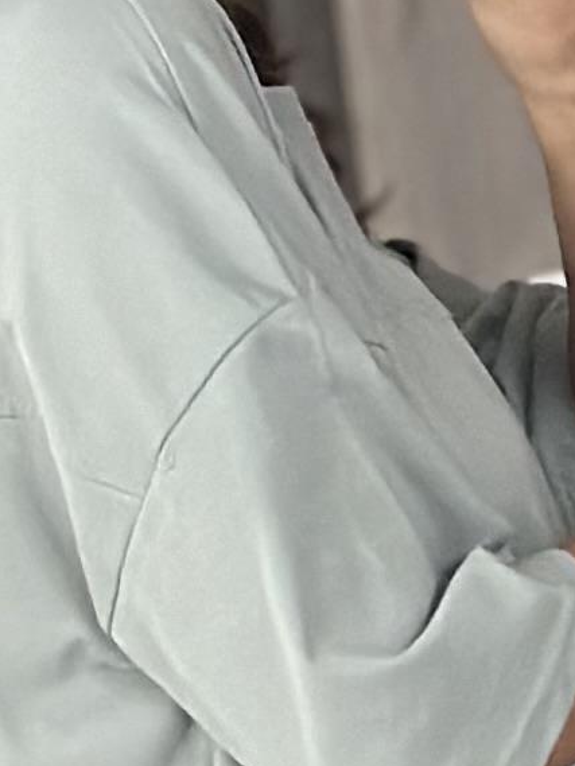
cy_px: 1505
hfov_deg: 4.4
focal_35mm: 340
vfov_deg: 5.7
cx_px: 634
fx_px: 7527
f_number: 1.78
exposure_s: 1/40
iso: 500
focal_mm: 6.86
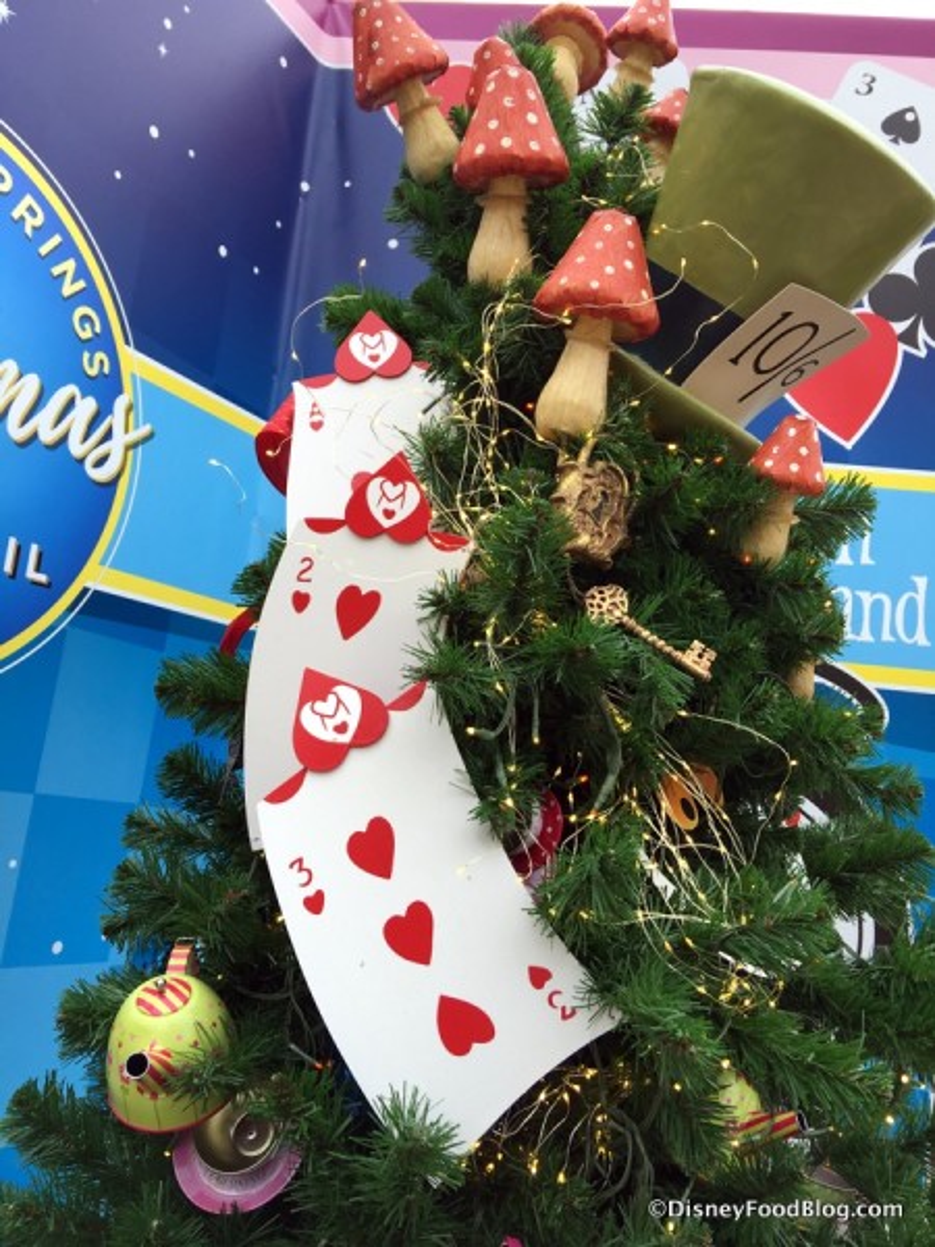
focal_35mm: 29
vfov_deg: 61.7
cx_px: 468
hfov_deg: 48.2
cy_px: 624
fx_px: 1044
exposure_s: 1/447
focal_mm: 4.15
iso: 25
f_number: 2.2
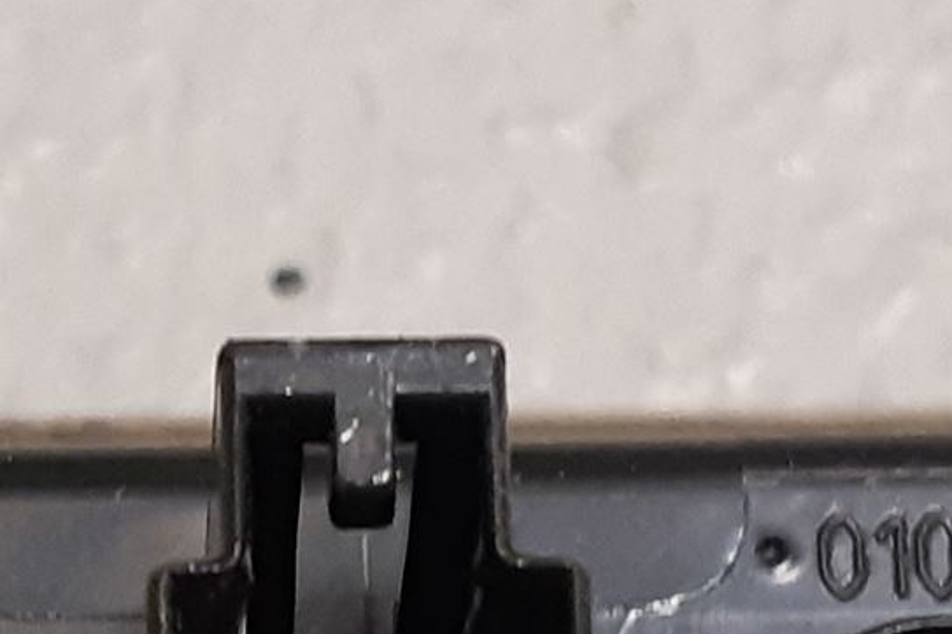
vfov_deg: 12.9
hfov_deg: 19.9
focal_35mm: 102
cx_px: 266
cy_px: 842
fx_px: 2697
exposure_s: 1/50
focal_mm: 3.93
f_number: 1.7
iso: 200
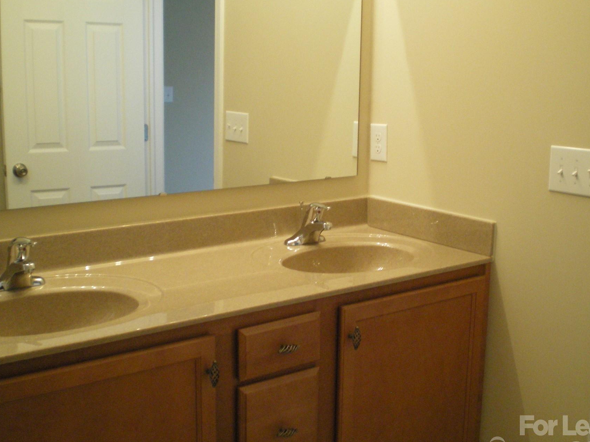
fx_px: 784
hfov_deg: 41.2
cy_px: 213
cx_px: 297
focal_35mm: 46
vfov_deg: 31.5
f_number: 3.1
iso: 320
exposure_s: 1/30
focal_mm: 6.3
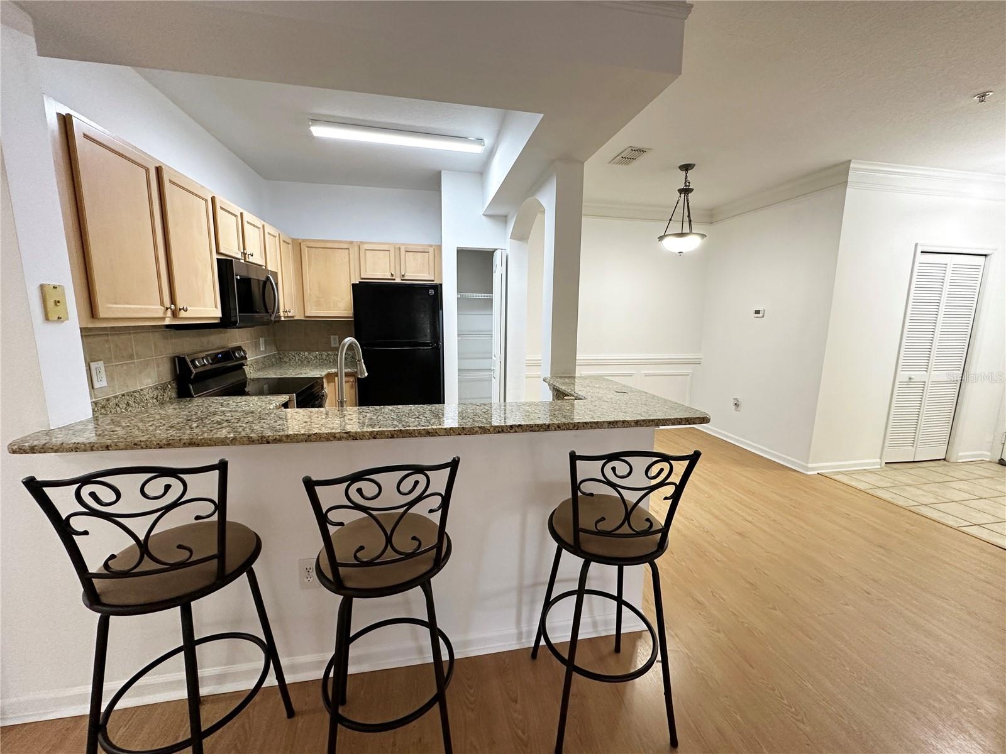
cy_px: 377
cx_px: 503
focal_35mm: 14
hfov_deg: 102.1
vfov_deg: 85.7
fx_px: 407
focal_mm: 2.22
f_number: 2.2
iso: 250
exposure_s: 1/120
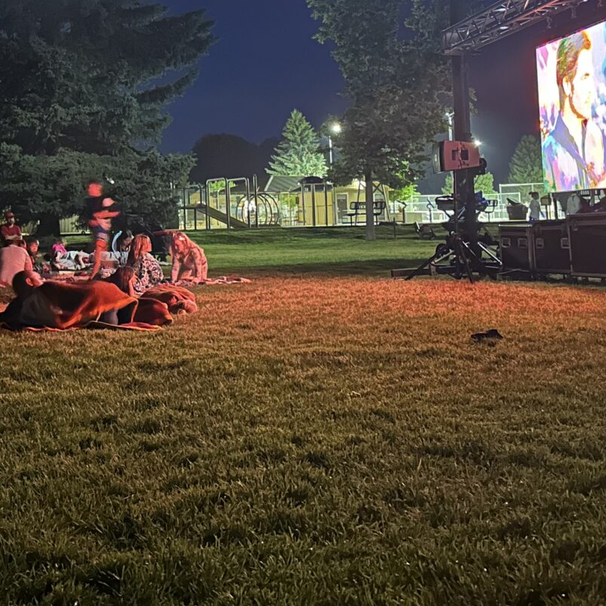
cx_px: 144
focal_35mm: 51
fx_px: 1010
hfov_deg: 32.7
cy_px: 155
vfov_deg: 32.8
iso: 2500
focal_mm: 6.86
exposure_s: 1/9
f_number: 1.78
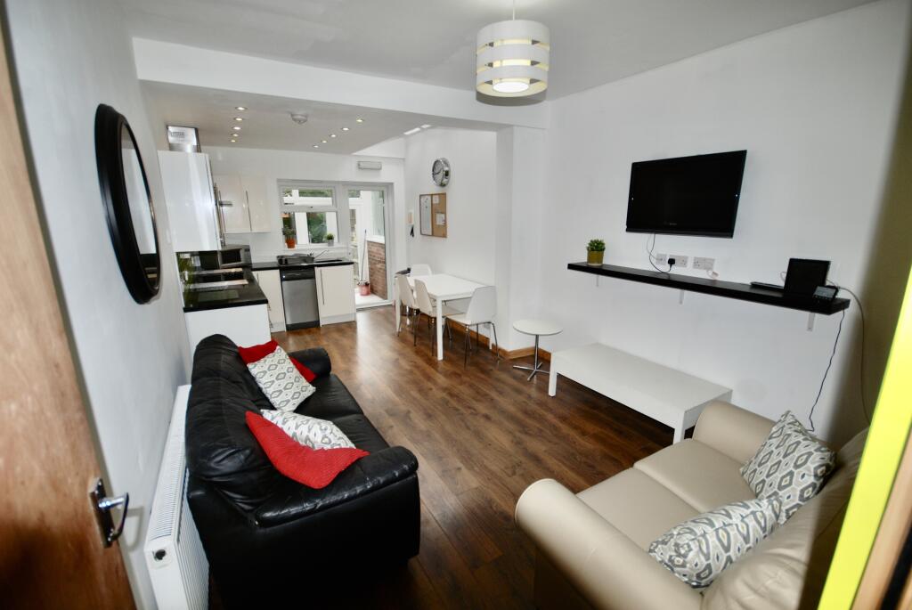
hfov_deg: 100.3
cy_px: 305
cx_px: 456
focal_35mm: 15
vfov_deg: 77.5
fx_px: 380
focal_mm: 10
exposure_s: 1/60
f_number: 4
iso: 200
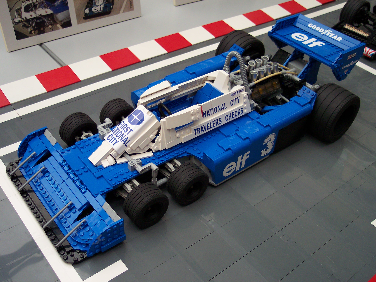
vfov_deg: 37.7
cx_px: 188
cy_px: 141
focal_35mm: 38
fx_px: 413
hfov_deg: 49.0
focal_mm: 8
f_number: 2.8
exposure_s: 1/350
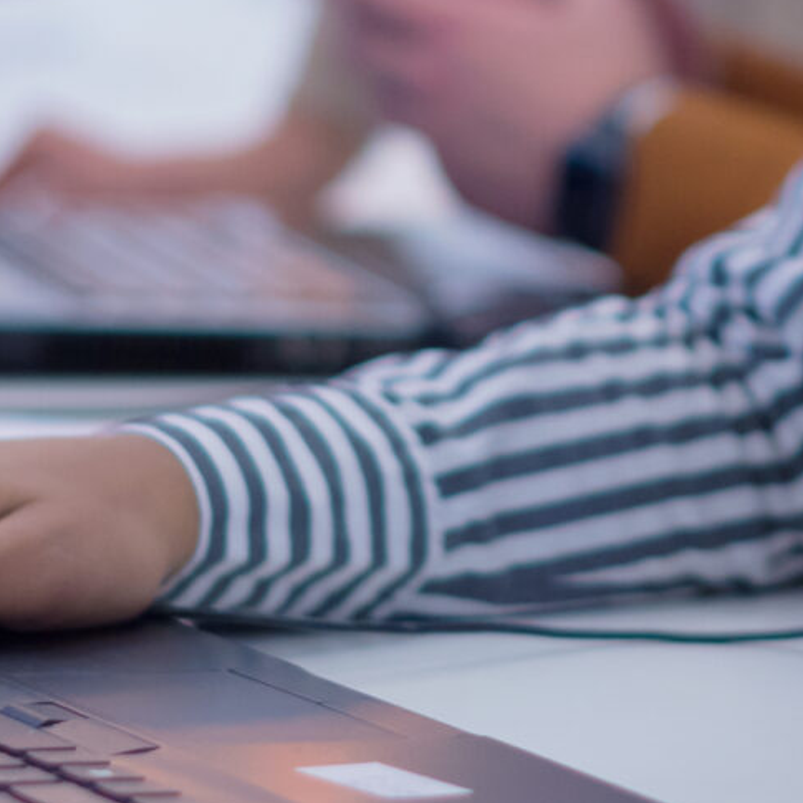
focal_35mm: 831
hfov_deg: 2.1
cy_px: -156
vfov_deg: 2.1
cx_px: 646
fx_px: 21809
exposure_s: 1/250
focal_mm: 185
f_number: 2.8
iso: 1600
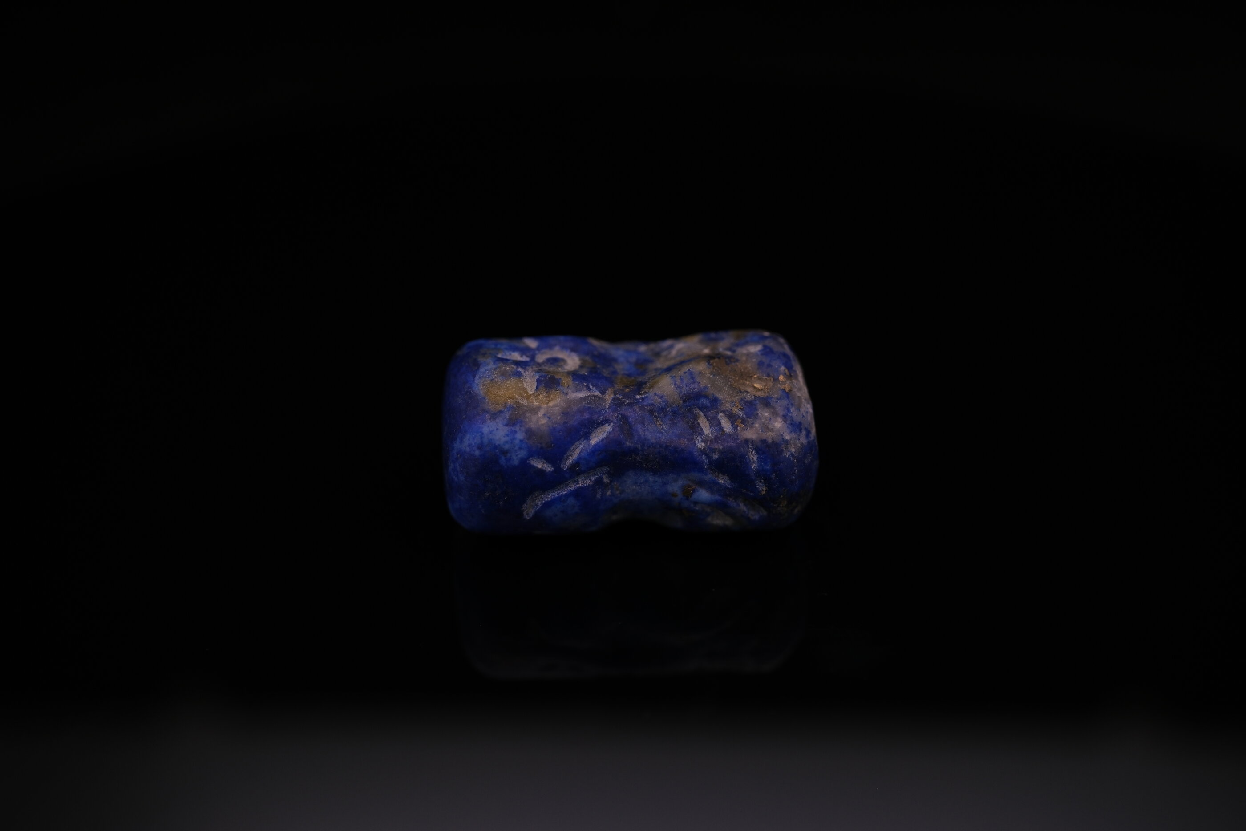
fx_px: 1557
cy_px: 416
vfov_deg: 29.9
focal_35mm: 45
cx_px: 623
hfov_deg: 43.6
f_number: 5.6
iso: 160
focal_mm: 30
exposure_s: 1/180
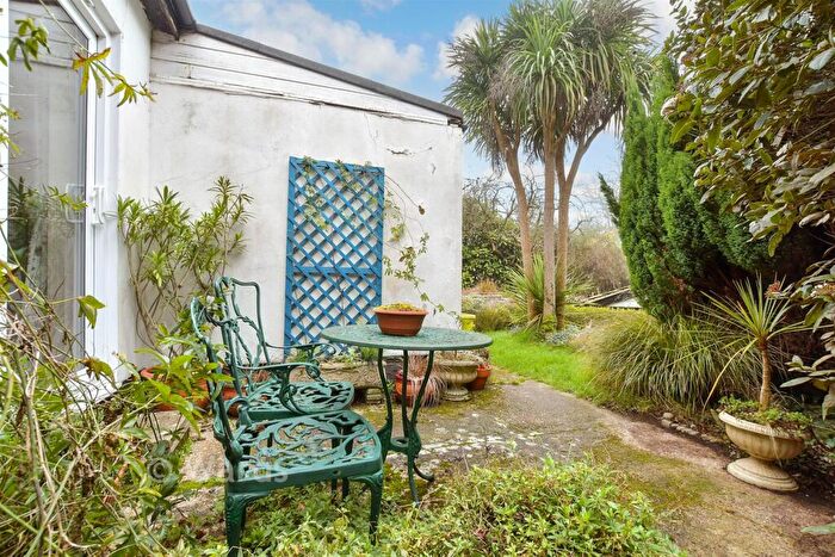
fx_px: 348
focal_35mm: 15
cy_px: 278
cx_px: 418
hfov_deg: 100.4
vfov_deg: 77.4
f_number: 8
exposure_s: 1/25
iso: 250
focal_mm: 10
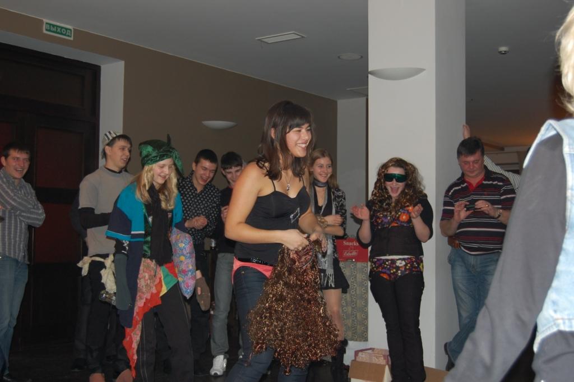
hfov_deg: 41.1
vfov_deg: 28.0
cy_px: 191
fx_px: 765
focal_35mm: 48
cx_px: 287
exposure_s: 1/60
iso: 400
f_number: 4.5
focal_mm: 32
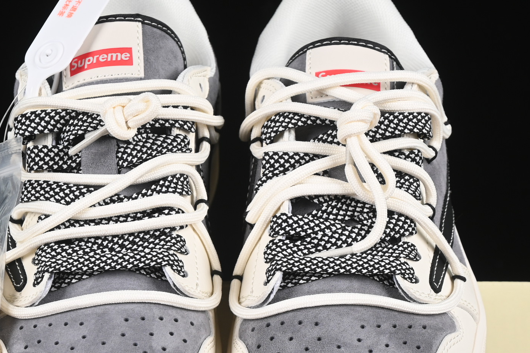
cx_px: 235
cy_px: 292
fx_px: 2208
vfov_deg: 9.1
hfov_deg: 13.7
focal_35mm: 150
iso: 160
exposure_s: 1/80
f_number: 7.1
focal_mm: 50
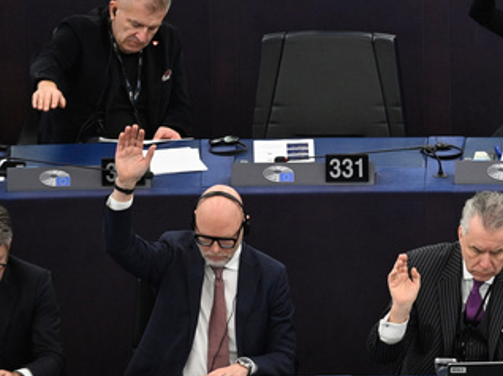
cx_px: 767
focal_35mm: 620
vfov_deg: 2.4
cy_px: 75
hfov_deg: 3.2
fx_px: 9002
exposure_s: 1/250
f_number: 3.2
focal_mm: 200
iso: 1600
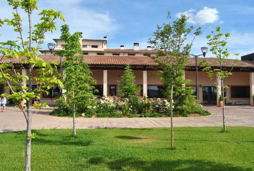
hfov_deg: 65.3
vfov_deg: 46.6
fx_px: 198
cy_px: 84
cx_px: 123
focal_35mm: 28
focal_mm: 18
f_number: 10
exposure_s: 1/250
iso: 160
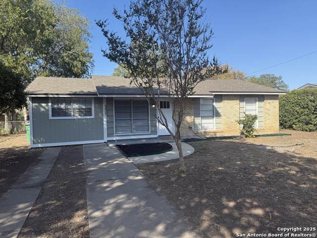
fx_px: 220
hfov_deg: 71.6
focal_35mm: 24
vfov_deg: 56.8
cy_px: 119
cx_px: 158
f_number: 1.78
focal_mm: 6.76
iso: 80
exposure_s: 1/2232
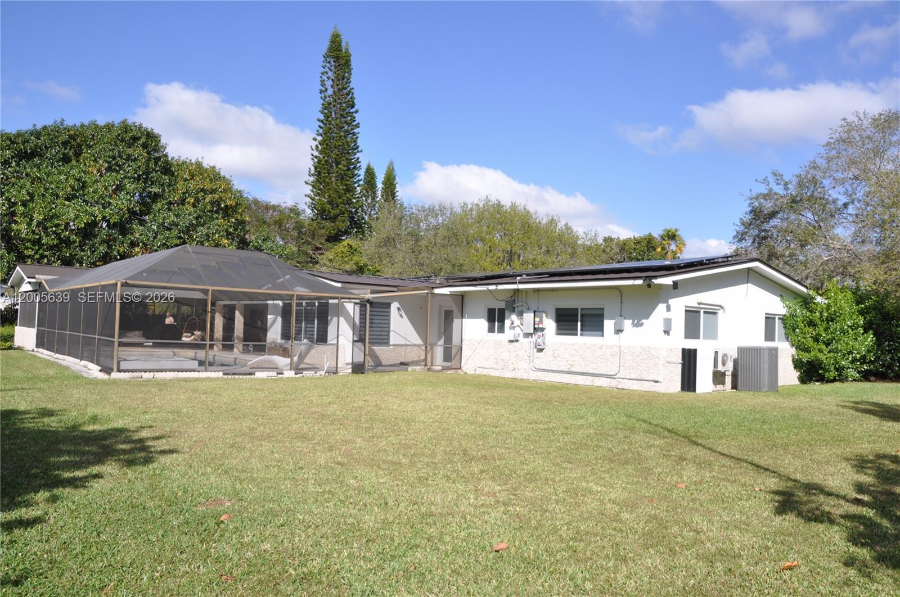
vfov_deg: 47.8
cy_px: 298
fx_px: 674
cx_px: 450
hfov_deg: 67.5
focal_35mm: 27
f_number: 14
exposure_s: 1/200
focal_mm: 18
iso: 200
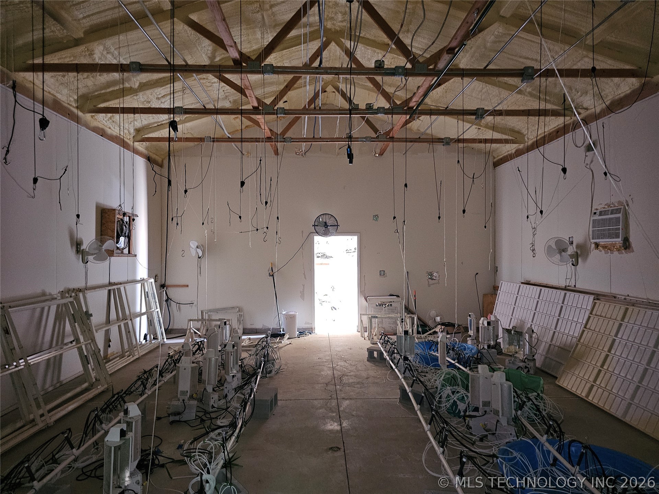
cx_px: 330
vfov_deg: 58.9
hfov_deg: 73.9
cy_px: 247
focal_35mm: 23
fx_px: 438
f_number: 1.7
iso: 640
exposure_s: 1/8
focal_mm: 6.3
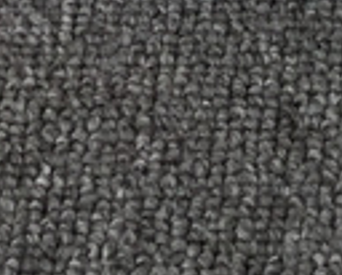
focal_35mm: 212
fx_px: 2151
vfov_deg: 6.6
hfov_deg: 8.8
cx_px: 588
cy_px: -581
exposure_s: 1/307
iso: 25
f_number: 2.4
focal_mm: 3.3
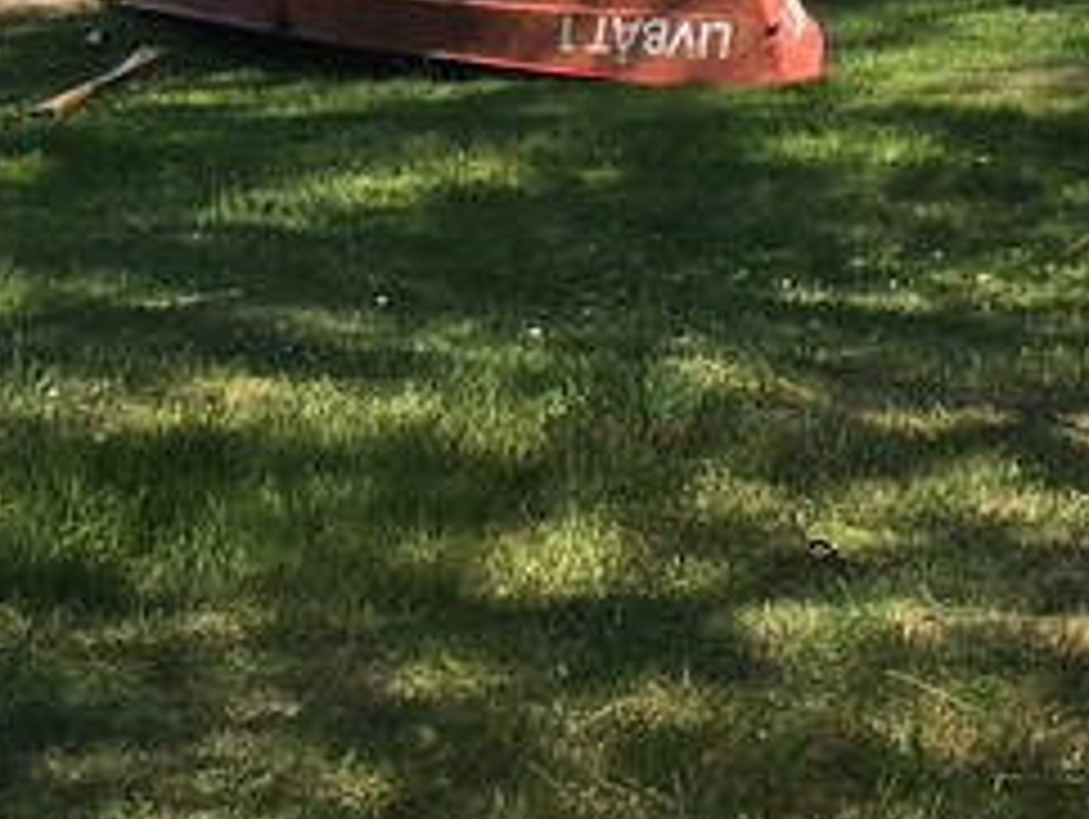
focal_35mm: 115
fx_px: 3621
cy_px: -518
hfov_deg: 16.6
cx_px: 1166
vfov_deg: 12.1
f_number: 2.2
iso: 25
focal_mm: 4.15
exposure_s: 1/1183
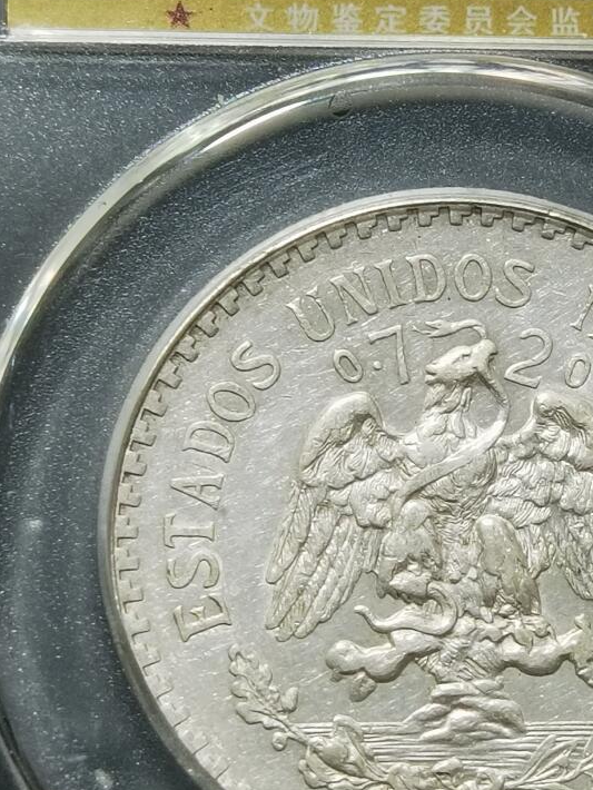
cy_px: 397
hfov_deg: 10.1
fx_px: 3356
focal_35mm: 147
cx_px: 481
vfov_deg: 13.4
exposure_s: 1/100
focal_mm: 6.67
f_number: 1.9
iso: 64
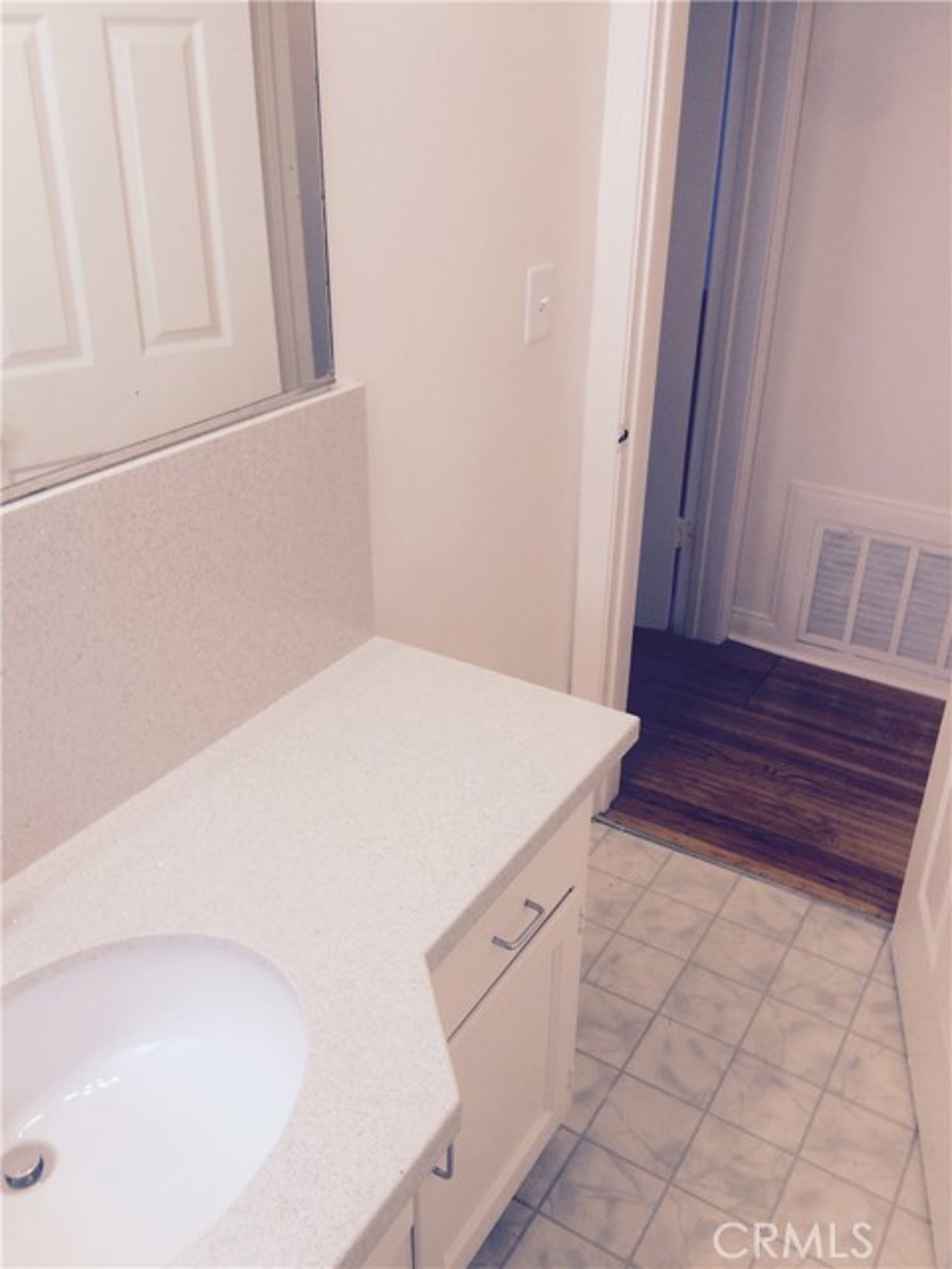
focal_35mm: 29
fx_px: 1063
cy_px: 634
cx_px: 476
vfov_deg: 61.7
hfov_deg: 48.2
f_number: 2.2
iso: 32
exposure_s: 1/60
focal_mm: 4.15
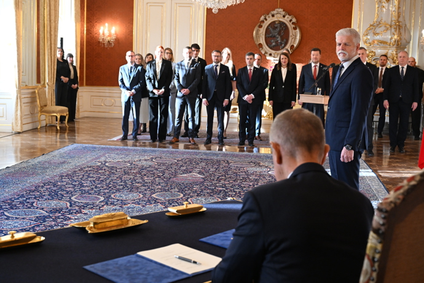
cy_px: 142
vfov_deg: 26.5
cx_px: 212
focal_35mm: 51
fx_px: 601
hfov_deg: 38.9
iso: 3200
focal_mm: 51
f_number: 5.6
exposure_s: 1/320
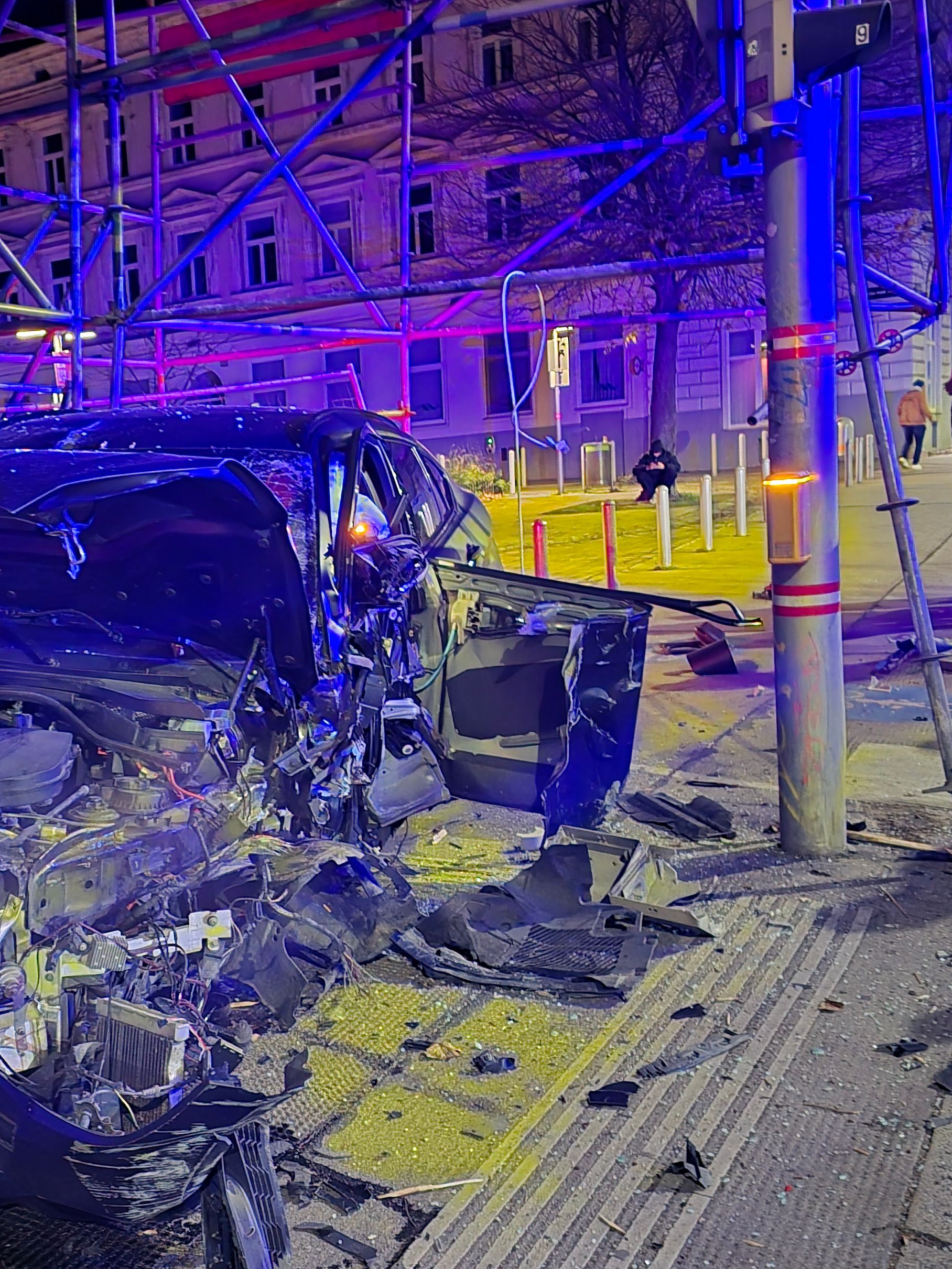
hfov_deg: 36.4
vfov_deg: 48.9
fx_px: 1393
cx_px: 182
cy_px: 680
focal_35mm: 38
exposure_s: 1/20
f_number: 1.7
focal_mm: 6.3
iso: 2000
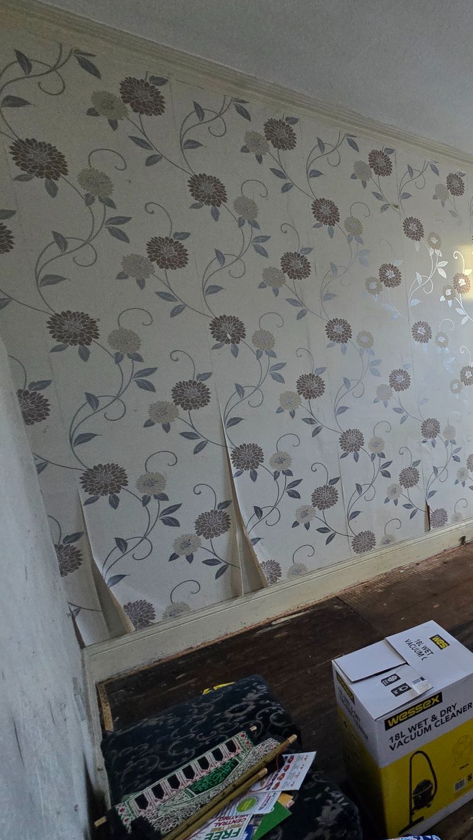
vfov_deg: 83.8
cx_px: 605
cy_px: 436
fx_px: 468
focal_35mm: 21
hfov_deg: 36.5
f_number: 2.2
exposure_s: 1/50
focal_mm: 2.2
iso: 320
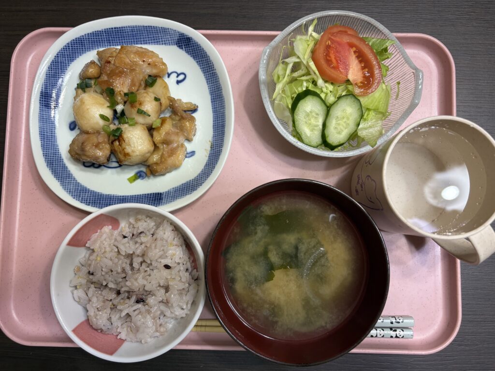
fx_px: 372
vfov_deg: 53.1
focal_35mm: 26
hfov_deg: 67.3
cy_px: 186
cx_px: 248
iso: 125
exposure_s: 1/88
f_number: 1.6
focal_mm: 5.96
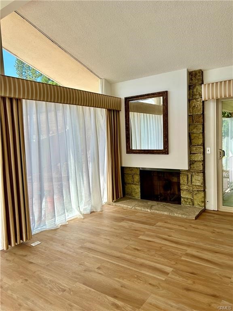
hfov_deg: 53.1
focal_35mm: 26
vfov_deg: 67.3
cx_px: 116
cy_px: 156
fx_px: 233
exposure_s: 1/1224
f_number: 1.5
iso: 50
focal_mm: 5.7
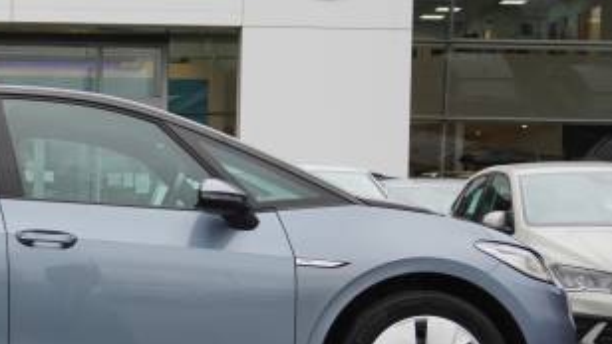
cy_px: 231
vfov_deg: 12.3
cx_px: 70
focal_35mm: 98
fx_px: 1590
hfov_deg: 21.3
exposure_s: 1/160
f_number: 5
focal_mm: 30
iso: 320
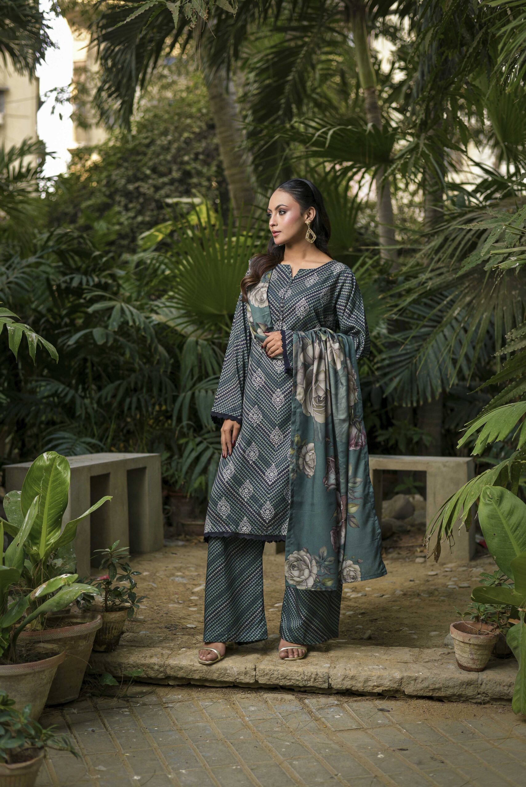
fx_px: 1095
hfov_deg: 27.0
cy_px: 394
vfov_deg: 39.6
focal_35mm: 50
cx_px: 263
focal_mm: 50
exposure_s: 1/160
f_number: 2.8
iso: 100
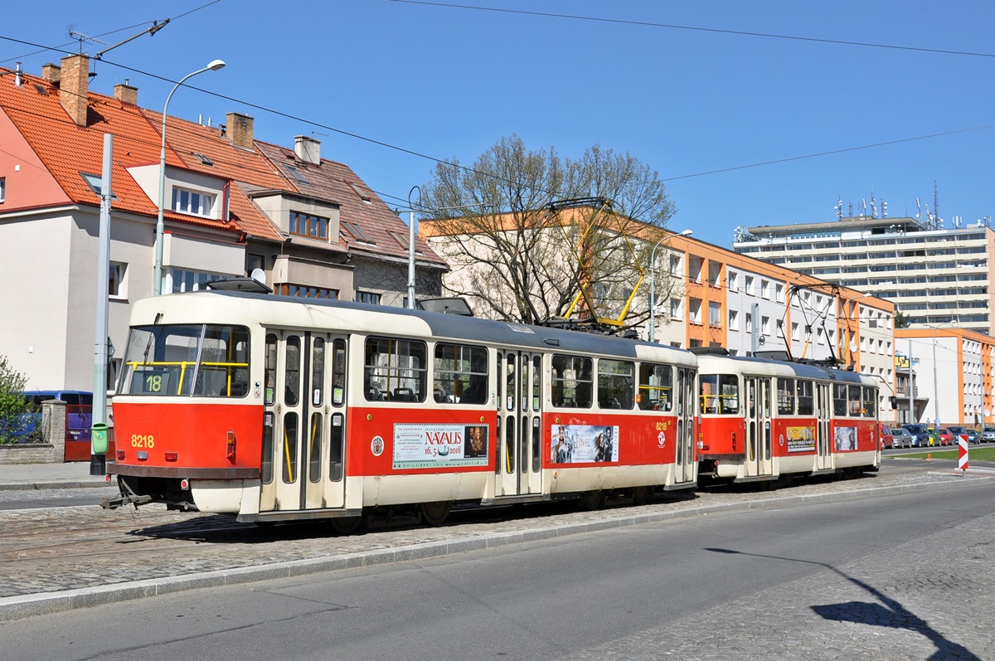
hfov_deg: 59.6
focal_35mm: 32
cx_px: 498
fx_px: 870
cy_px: 330
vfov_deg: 41.6
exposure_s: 1/1600
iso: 400
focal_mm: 21
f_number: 7.1
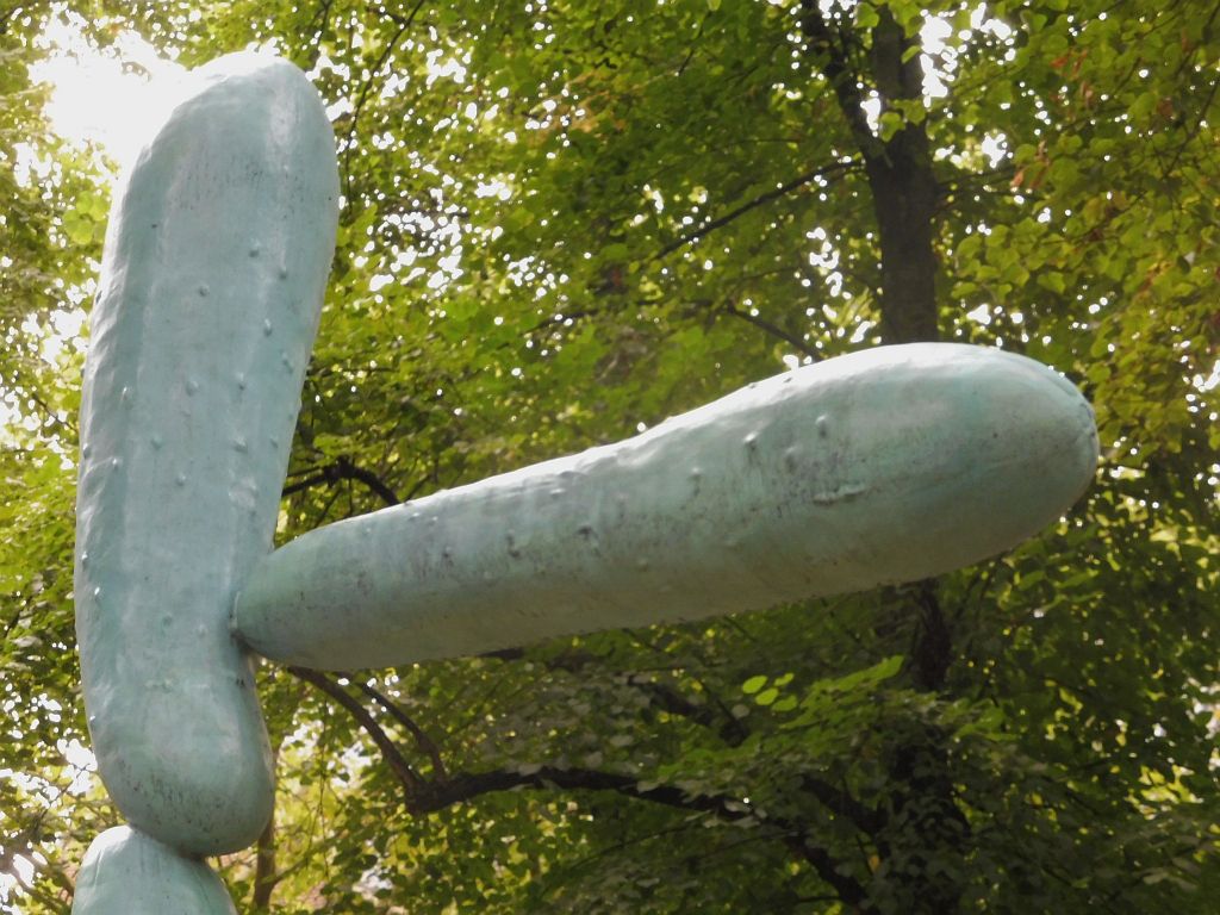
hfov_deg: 17.1
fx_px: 4053
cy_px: 458
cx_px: 610
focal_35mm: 115
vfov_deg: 12.9
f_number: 5.3
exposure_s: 1/60
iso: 400
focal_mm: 20.6
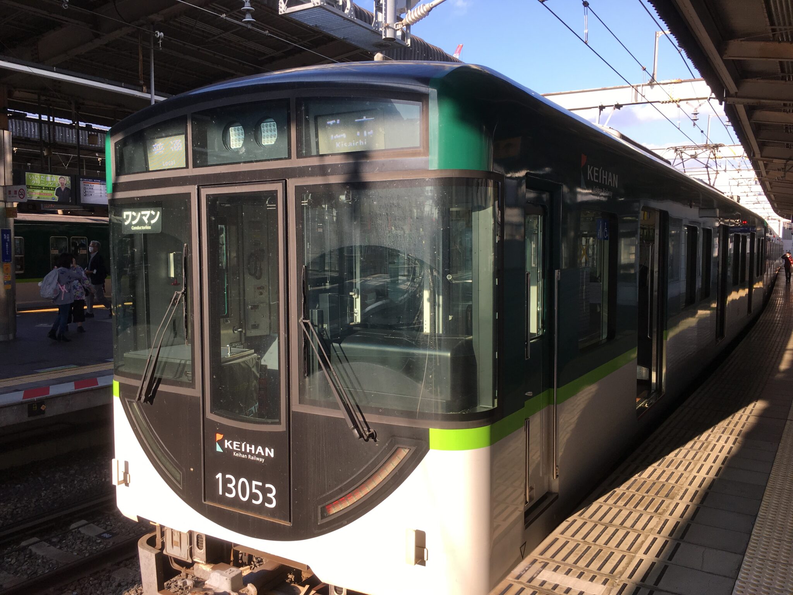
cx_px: 396
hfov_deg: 61.7
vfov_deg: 48.2
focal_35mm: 29
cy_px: 298
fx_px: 664
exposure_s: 1/496
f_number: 2.2
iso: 25
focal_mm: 4.15
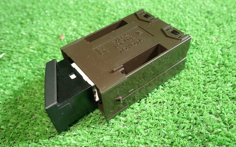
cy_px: 80
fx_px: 206
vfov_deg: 39.4
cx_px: 118
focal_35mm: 32
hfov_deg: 59.6
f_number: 2.3
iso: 200
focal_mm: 5.4
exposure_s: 1/40
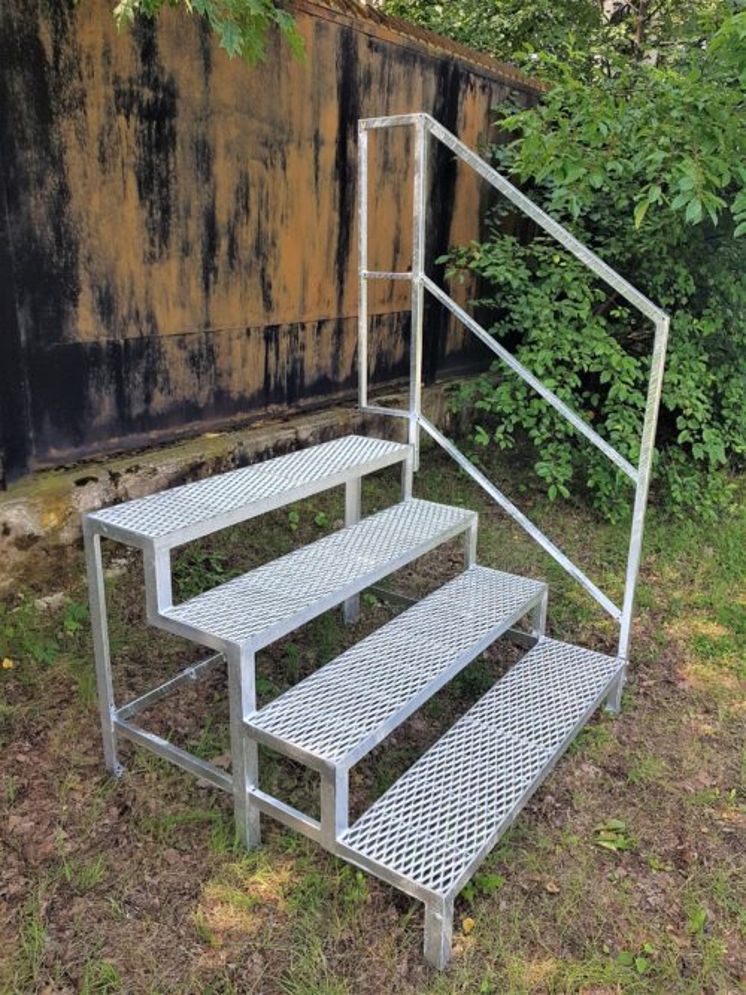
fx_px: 747
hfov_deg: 53.0
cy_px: 498
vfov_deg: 67.3
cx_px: 373
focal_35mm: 26
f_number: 1.7
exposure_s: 1/429
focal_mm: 4.2
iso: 50
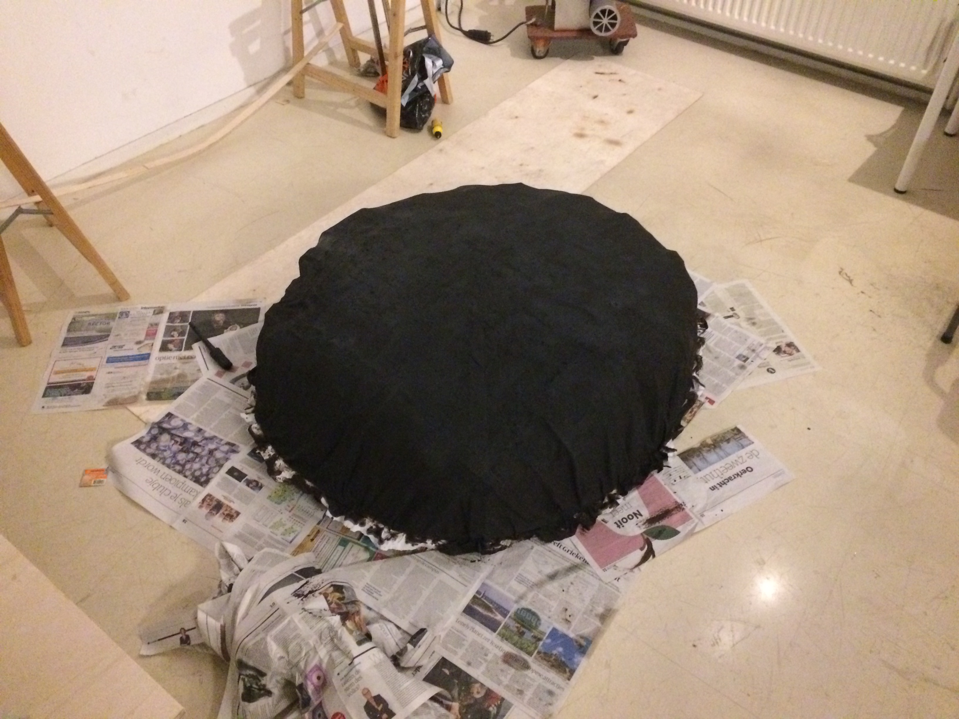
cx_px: 480
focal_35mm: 29
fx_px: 803
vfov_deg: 48.2
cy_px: 360
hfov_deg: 61.7
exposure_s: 1/17
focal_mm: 4.15
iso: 640
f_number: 2.2
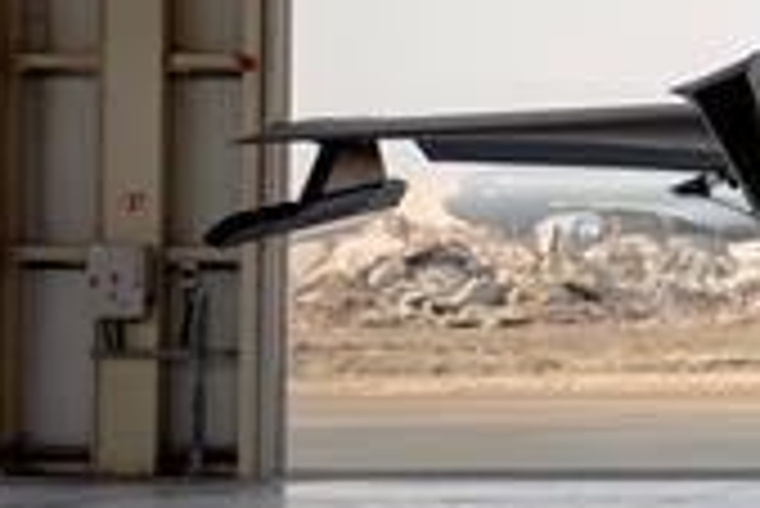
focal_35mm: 223
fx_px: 4712
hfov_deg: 8.8
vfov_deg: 6.2
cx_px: 1435
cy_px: 40
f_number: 2.8
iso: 100
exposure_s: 1/1000
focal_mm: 58
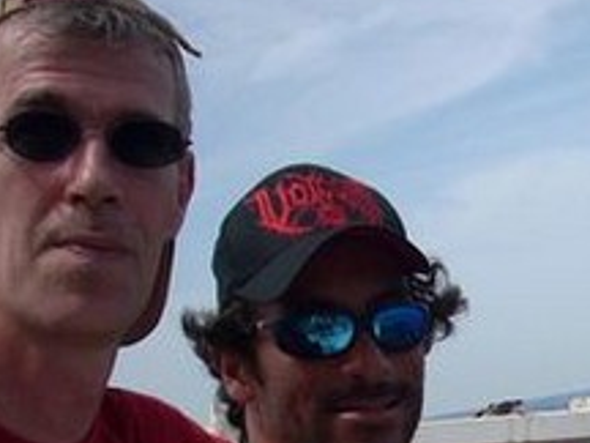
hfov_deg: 17.4
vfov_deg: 13.3
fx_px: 1841
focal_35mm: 108
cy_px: 561
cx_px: 713
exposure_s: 1/324
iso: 64
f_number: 5.6
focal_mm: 6.2
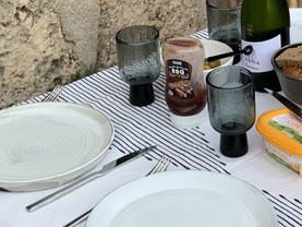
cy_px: -48
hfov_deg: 20.3
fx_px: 838
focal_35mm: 96
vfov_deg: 14.9
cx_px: 210
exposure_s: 1/121
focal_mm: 4.25
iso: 32
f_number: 1.8
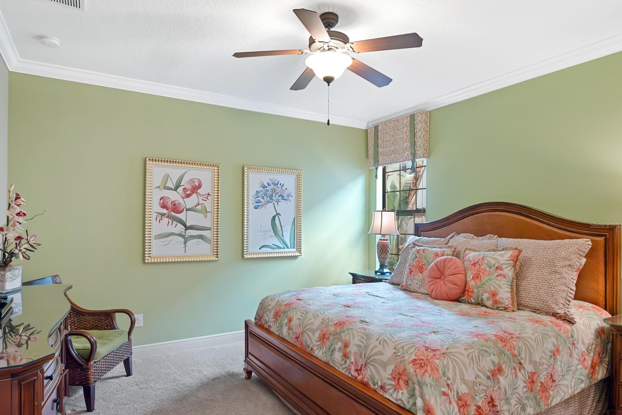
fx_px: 363
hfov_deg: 81.2
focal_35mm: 21
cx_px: 313
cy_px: 225
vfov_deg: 59.4
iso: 3200
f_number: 6.3
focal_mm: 10
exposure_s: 1/40
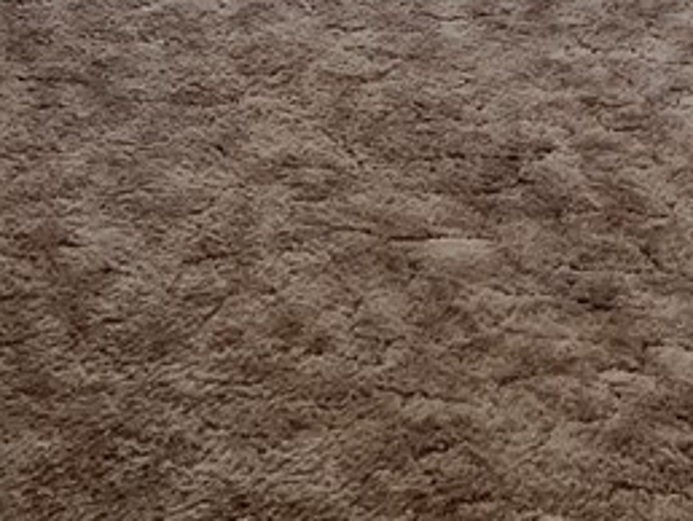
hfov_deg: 16.7
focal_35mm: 115
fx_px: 2304
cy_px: -373
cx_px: 704
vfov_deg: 12.0
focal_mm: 3
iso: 40
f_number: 1.8
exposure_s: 1/120
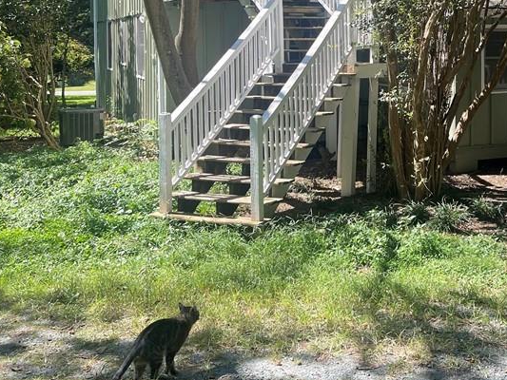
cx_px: 367
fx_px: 703
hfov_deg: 38.8
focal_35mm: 48
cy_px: 45
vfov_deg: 29.2
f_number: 1.6
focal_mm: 5.1
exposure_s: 1/668
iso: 32
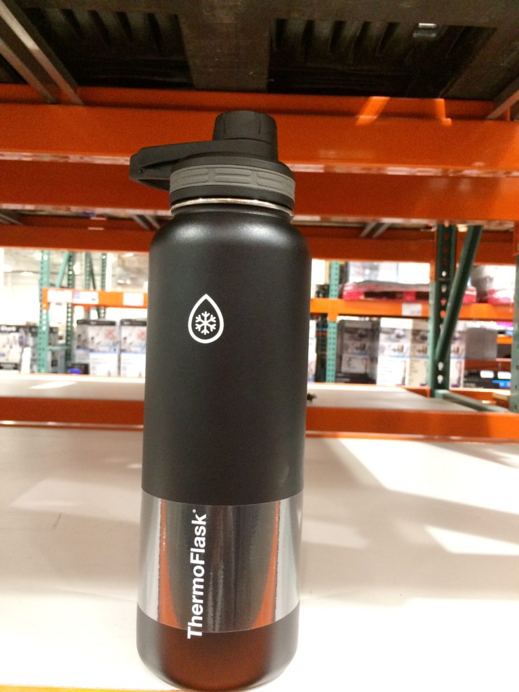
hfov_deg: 48.2
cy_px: 346
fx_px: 580
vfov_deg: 61.7
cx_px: 260
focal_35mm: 29
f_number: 2.2
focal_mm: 4.15
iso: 250
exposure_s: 1/33
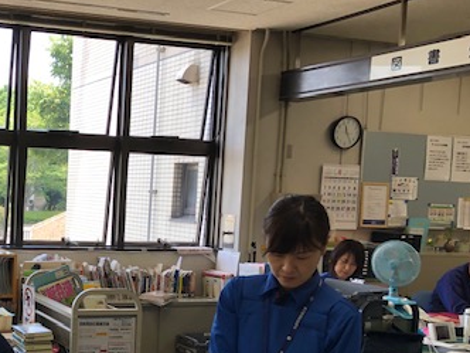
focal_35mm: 54
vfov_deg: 26.7
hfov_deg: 33.2
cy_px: 268
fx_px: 733
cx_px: 24
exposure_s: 1/120
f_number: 1.8
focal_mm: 3.99
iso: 64
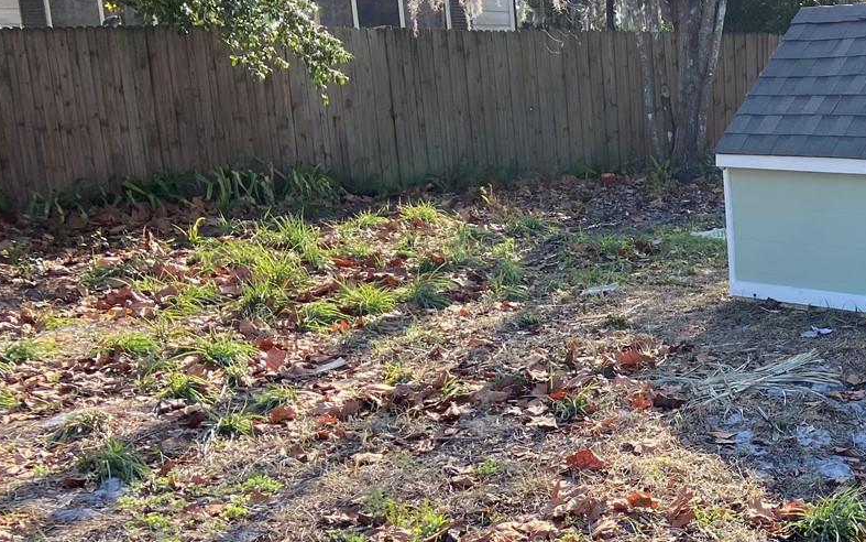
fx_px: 1322
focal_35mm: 56
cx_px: 865
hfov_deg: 33.2
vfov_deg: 23.0
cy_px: 393
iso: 32
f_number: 1.8
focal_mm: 4.25
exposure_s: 1/690
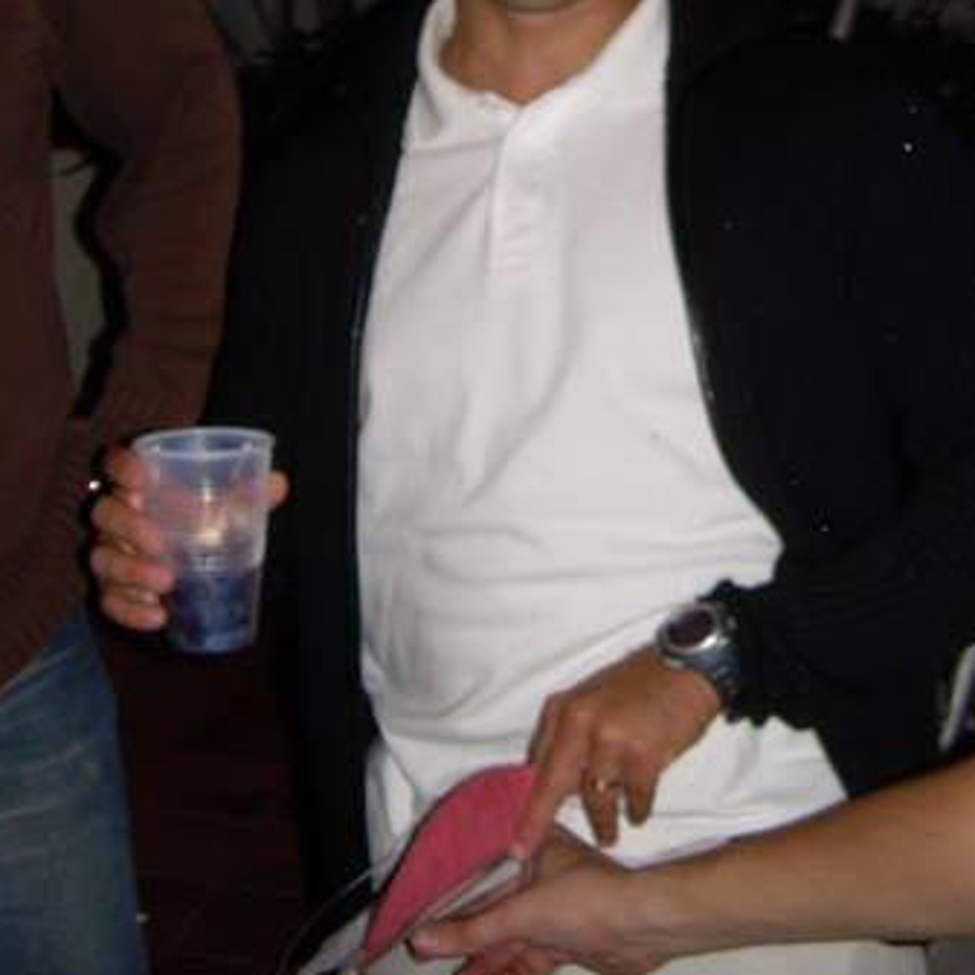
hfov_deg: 26.8
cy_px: 229
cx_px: 577
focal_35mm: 64
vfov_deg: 26.5
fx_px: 2039
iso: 50
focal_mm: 6.3
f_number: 2.8
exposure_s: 1/60
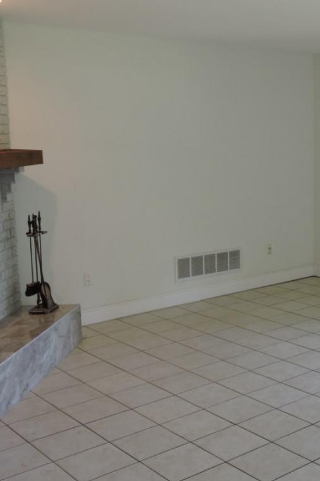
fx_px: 654
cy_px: 240
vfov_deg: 40.4
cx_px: 308
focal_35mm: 49
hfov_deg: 26.3
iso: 180
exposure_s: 1/30
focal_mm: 6.3
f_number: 3.8
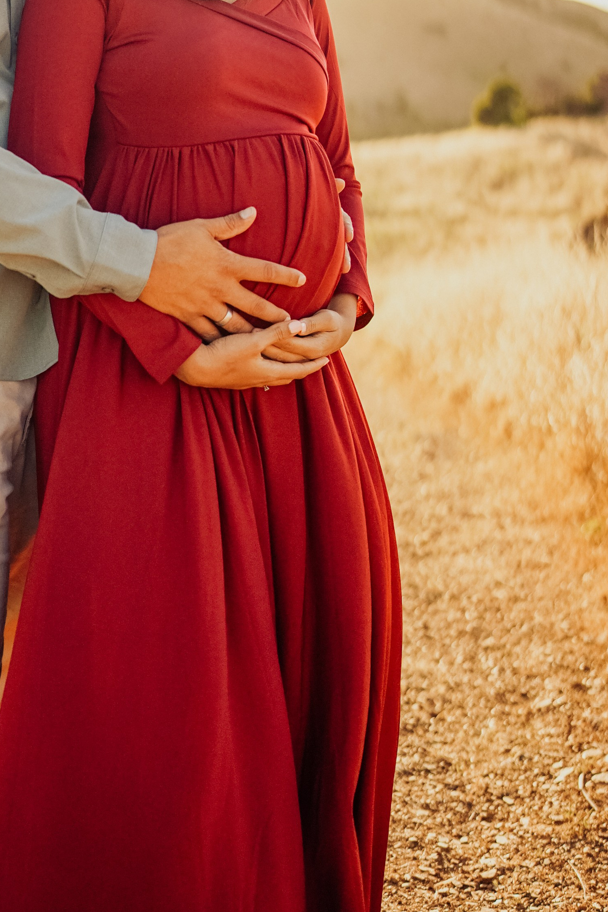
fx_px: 1621
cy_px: 179
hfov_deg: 21.0
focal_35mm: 64
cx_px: 141
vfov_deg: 30.6
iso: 400
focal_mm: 35
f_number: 1.4
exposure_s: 1/8000
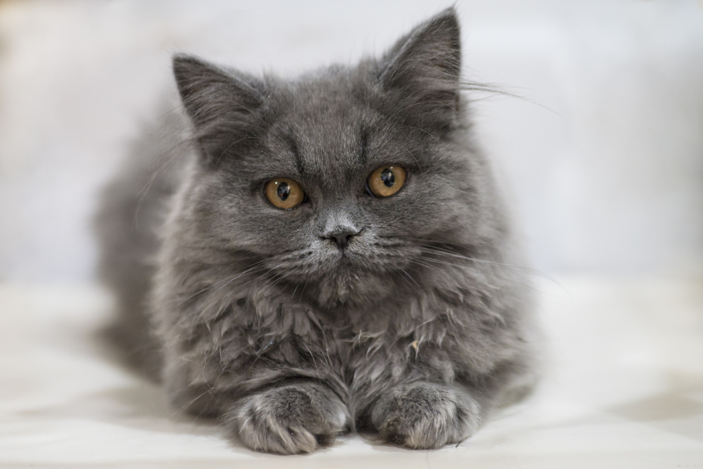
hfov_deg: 20.4
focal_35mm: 100
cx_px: 352
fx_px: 1953
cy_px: 234
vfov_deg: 13.7
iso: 640
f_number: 4
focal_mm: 100
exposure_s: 1/125
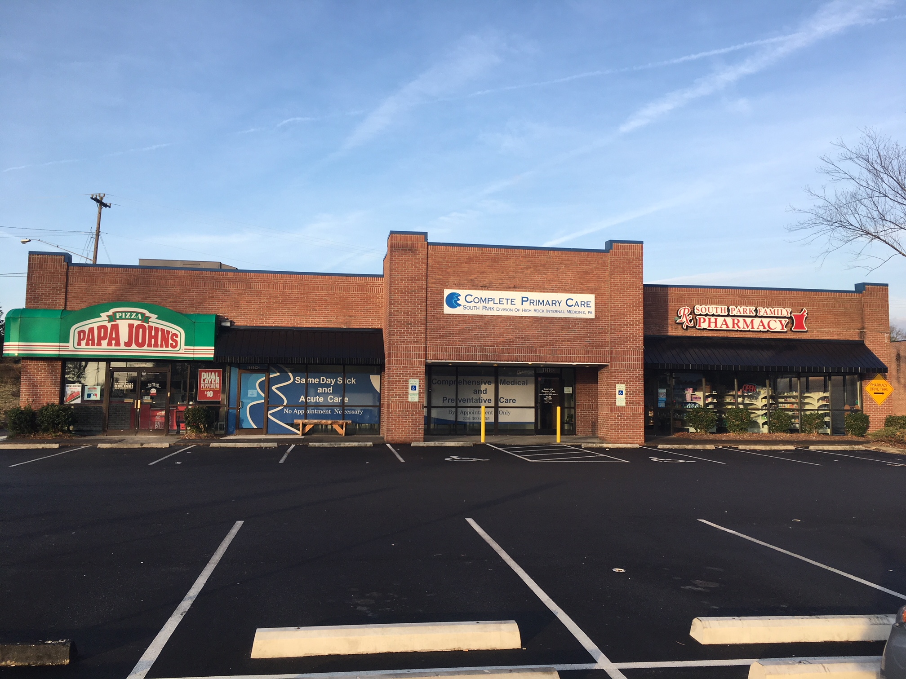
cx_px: 453
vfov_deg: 48.2
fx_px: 759
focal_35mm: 29
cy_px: 340
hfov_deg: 61.7
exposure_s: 1/574
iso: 25
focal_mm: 4.15
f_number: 2.2
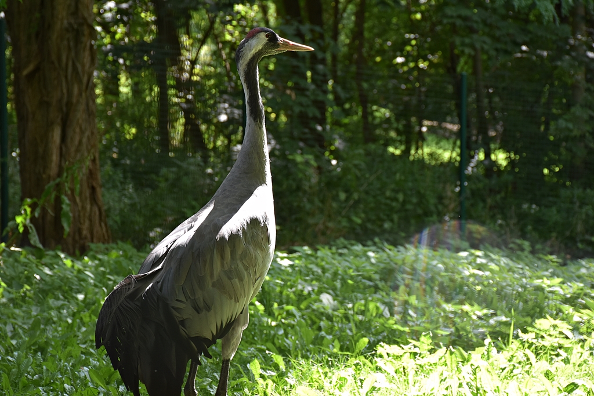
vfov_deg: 11.4
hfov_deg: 17.1
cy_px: 198
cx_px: 297
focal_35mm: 120
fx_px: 1980
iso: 400
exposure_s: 1/160
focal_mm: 80
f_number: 6.3
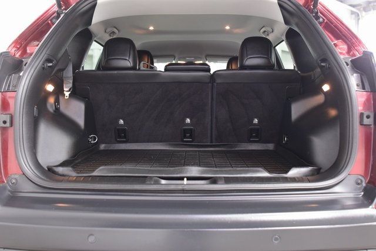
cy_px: 126
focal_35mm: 36
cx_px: 188
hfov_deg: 53.1
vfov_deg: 36.9
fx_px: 376
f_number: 3.2
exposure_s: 1/15
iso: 1600
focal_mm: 24
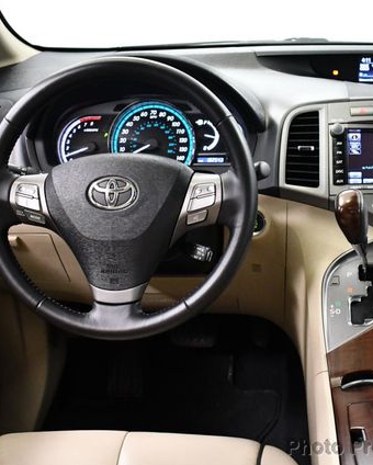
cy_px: 234
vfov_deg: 36.6
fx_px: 703
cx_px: 273
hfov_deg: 29.3
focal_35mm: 51
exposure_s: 1/100
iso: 3200
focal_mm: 18
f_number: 3.5
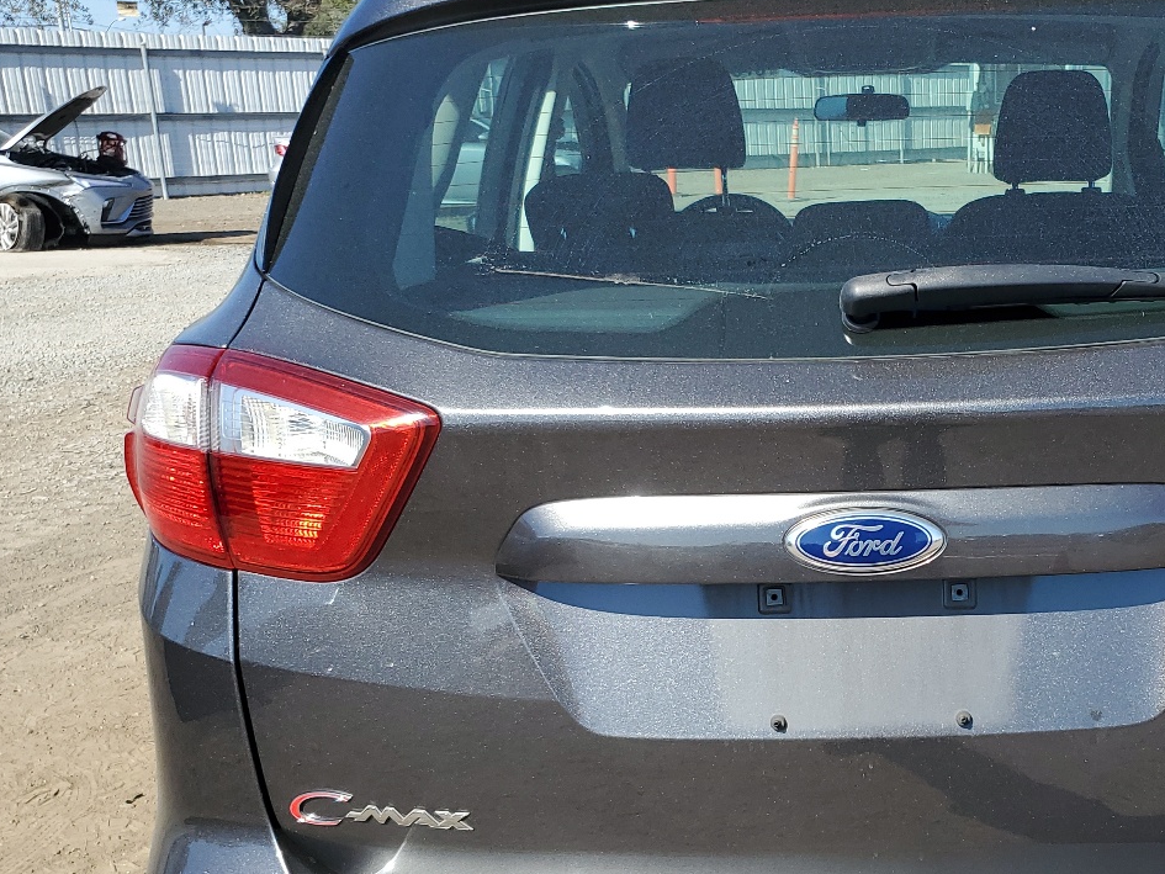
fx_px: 1481
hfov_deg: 41.8
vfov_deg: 32.6
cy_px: 583
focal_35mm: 44
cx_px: 854
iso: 50
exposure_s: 1/2000
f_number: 1.5
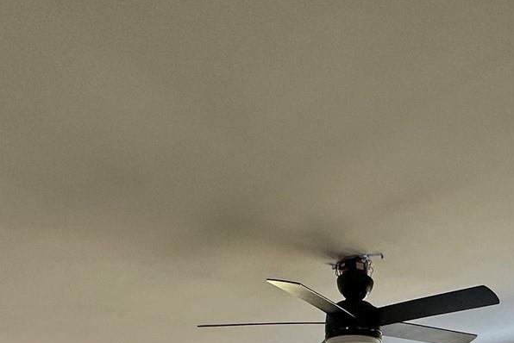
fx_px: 714
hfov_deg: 39.1
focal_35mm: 50
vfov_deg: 21.9
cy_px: 533
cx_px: 345
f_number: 2.2
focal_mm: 2.22
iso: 100
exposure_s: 1/120
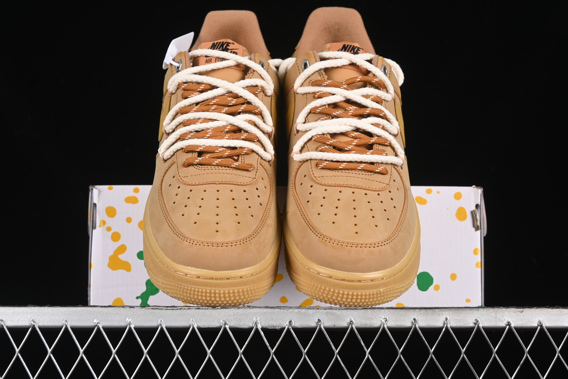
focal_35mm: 75
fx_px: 1183
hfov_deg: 27.0
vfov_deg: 18.2
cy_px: 190
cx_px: 284
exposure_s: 1/80
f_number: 7.1
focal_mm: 50
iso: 160
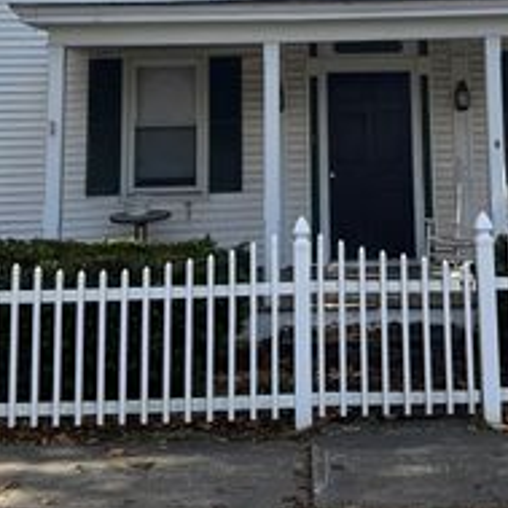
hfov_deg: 30.4
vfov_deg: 29.1
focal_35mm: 56
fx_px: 930
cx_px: 323
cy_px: 36
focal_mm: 6.76
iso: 80
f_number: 1.78
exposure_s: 1/1980
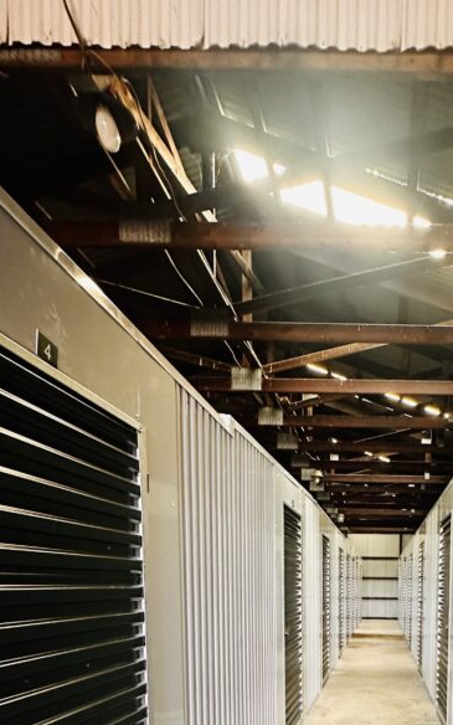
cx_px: 375
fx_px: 514
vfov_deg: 61.2
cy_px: 631
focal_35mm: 26
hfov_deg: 44.8
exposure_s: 1/60
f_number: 2.2
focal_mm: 2.22
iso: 640
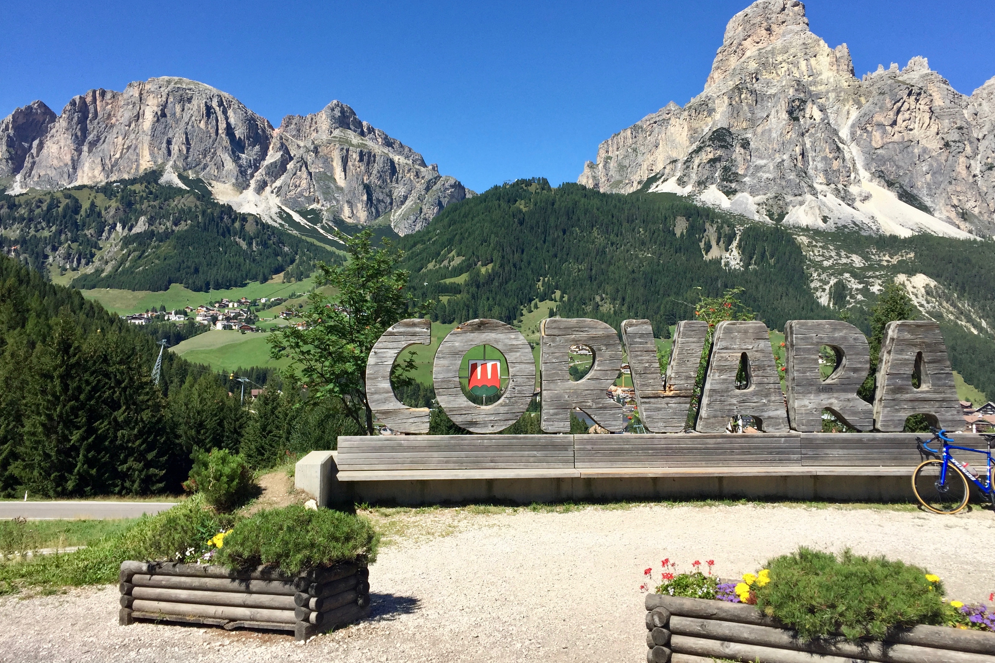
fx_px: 857
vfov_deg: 42.2
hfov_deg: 60.3
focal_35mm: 31
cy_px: 291
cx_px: 508
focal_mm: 4.15
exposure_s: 1/2198
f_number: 2.2
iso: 32
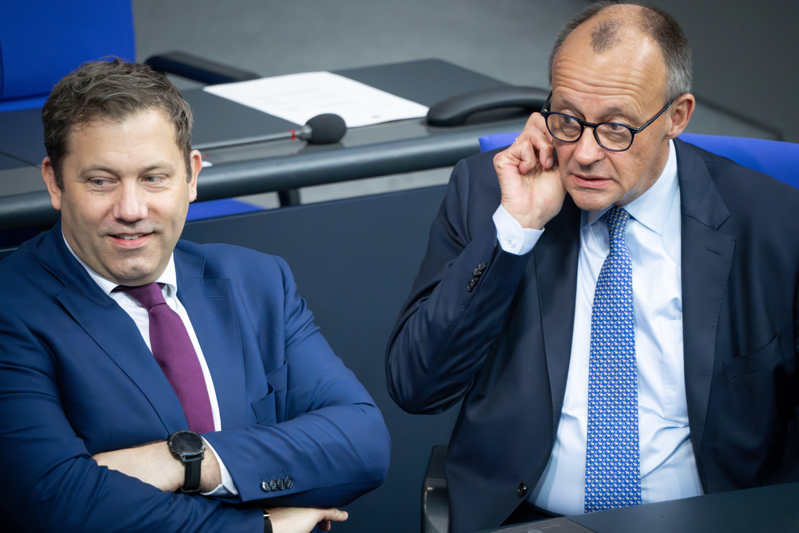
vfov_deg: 2.5
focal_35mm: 541
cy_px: 266
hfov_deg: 3.8
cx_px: 400
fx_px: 12006
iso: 10000
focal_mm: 541
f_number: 6.3
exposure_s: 1/200
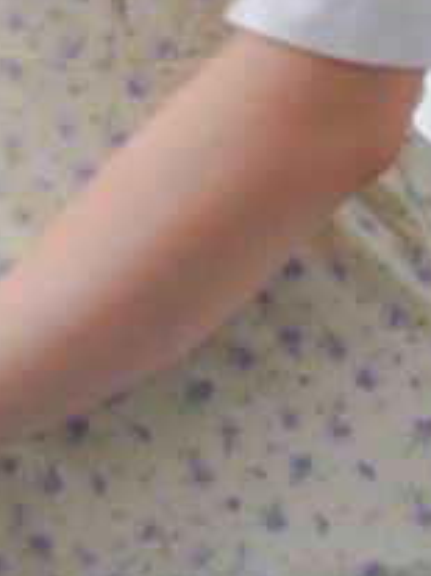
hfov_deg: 5.6
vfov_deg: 7.2
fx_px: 4379
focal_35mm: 264
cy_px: -576
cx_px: 352
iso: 500
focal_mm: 35
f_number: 1.8
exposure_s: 1/2500
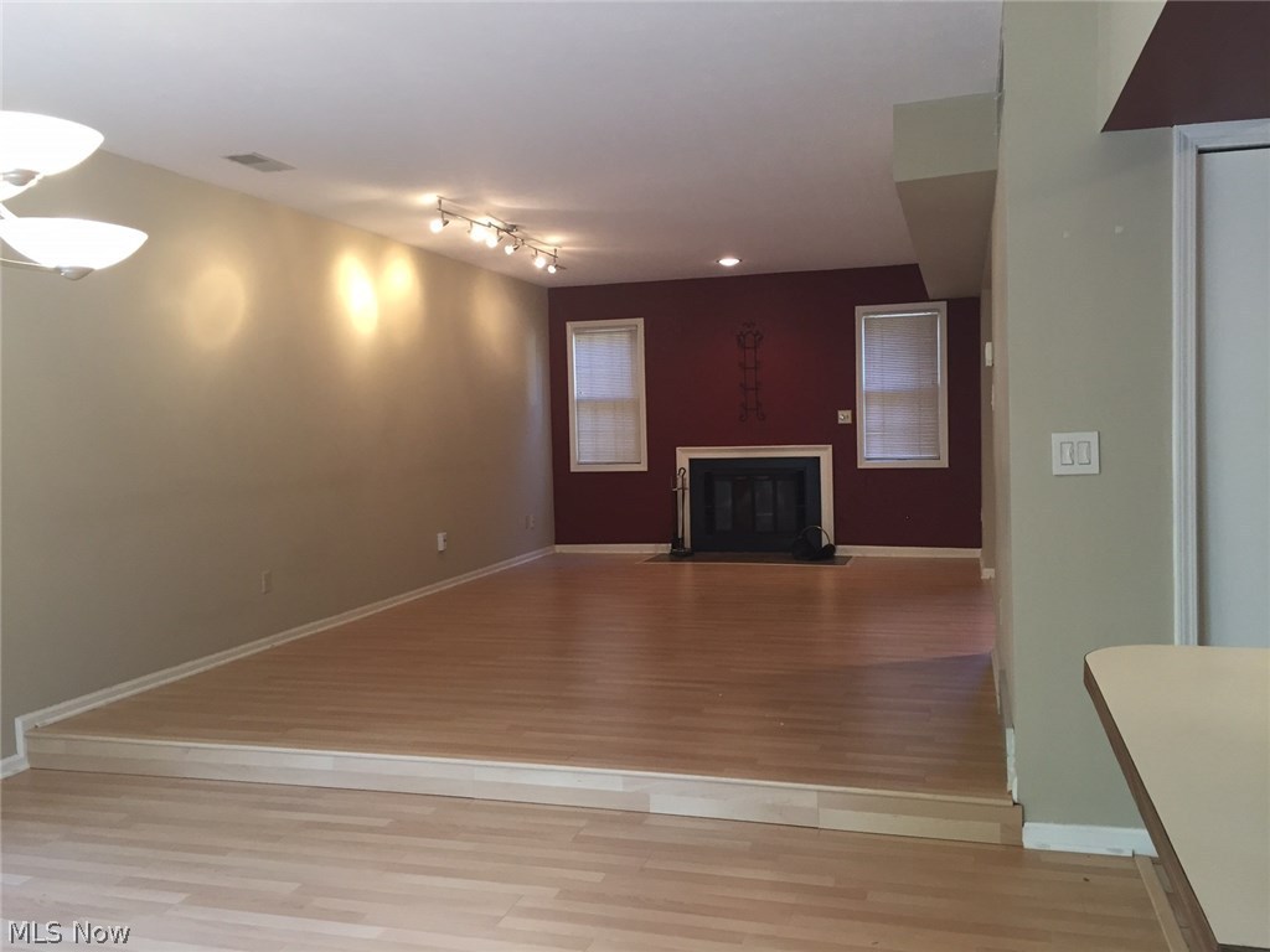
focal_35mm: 29
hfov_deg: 61.7
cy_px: 476
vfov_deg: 48.2
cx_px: 635
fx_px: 1064
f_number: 2.2
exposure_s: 1/30
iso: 80
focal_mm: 4.15
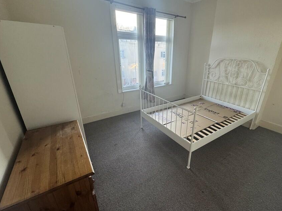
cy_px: 106
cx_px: 158
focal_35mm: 17
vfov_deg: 74.7
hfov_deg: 90.6
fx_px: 138
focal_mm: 2.22
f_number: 2.2
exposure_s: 1/99
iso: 250
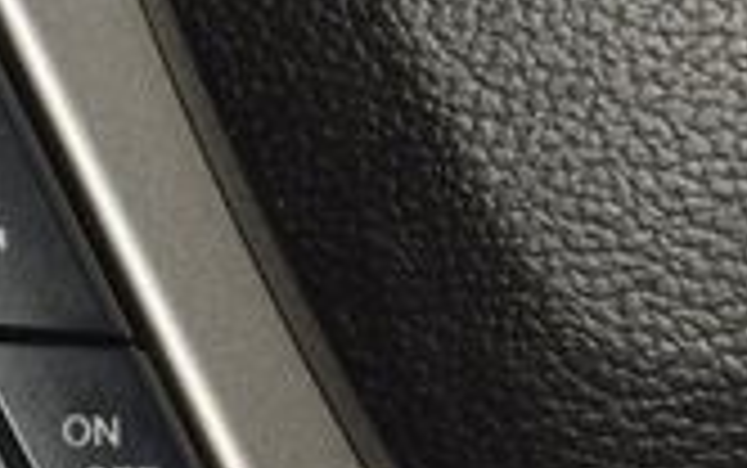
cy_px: -164
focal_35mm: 413
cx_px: -256
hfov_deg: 5.1
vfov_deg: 3.2
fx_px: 8414
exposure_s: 1/125
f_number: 8
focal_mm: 70
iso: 100
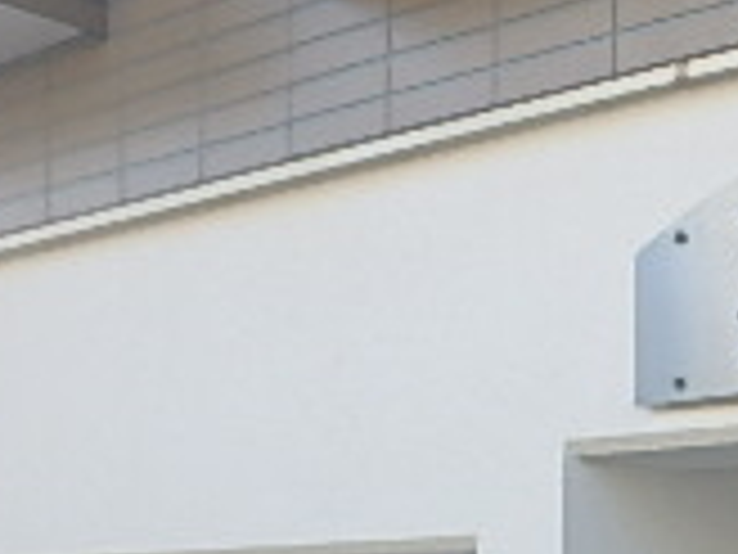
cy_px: 847
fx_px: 1748
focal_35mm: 82
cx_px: 1300
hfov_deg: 18.8
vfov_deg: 16.3
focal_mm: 3.7
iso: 125
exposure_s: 1/320
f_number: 3.5
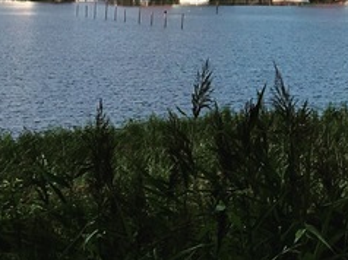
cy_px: -179
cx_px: 436
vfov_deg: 11.2
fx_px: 1255
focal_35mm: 125
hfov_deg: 15.1
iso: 25
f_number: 2.2
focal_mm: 4.15
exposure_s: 1/490
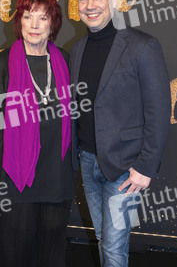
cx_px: 69
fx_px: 378
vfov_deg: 38.8
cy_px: 156
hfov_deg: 26.3
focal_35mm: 51
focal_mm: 34
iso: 800
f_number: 5.6
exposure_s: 1/250
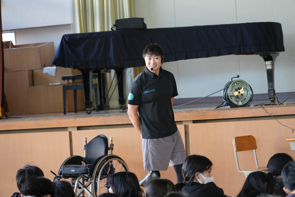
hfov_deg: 14.7
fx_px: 1143
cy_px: 98
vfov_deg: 9.8
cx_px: 148
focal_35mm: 140
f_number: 4
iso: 2000
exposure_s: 1/160
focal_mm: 93
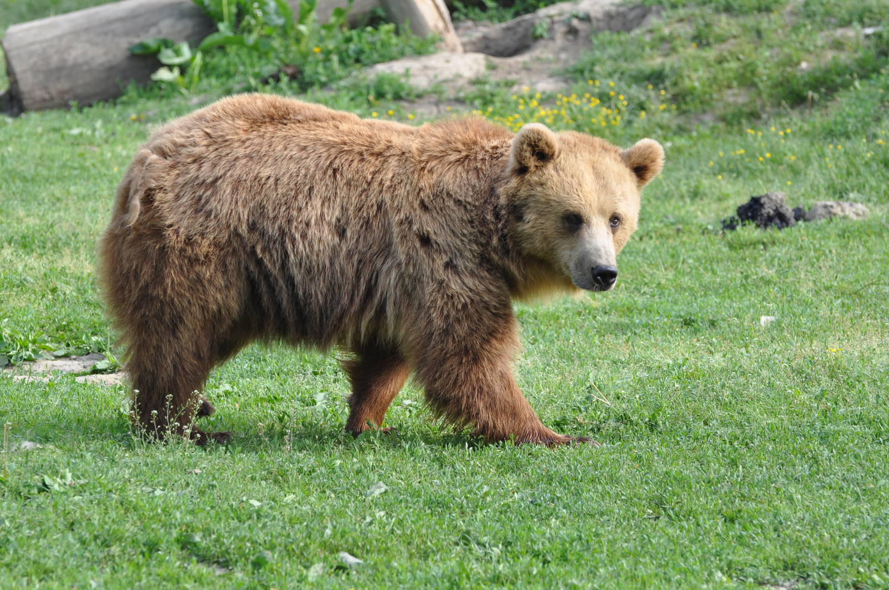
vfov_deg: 7.3
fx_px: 4625
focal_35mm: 188
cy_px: 295
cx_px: 444
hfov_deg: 11.0
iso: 400
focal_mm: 125
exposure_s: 1/500
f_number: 5.6
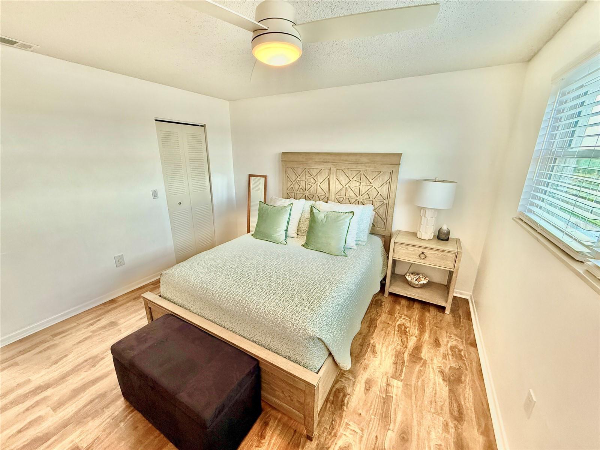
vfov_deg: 85.7
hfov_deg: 102.1
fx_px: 243
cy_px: 225
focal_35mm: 14
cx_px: 300
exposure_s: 1/120
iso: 250
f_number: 2.2
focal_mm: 2.22
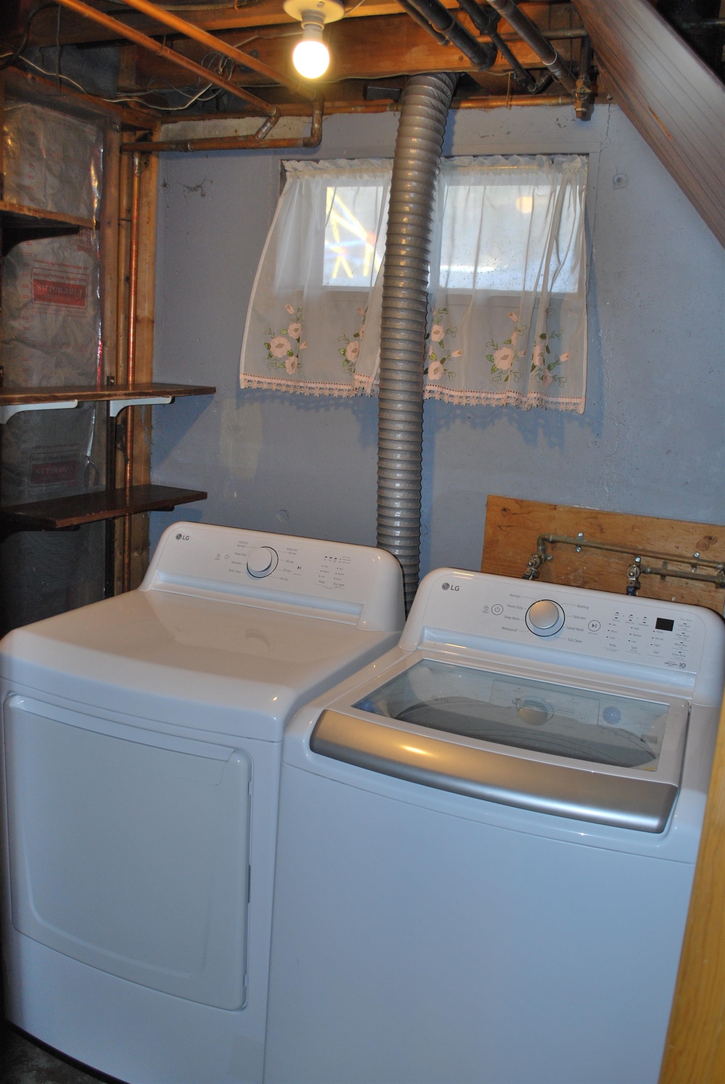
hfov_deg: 43.7
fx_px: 904
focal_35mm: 30
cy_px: 542
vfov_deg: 61.9
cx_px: 362
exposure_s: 1/60
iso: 200
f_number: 3.8
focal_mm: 20
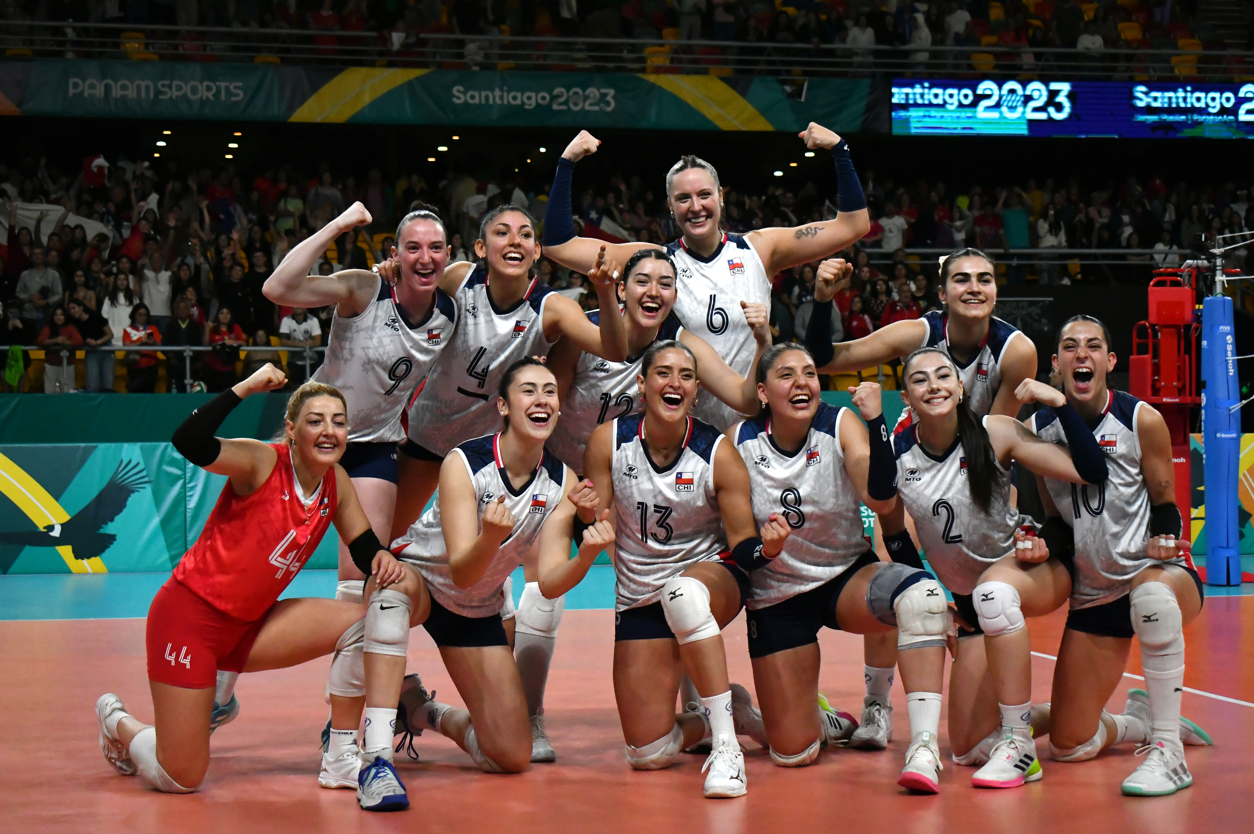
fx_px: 2402
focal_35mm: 69
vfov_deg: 19.7
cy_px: 417
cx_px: 627
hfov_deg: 29.3
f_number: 5.3
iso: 2500
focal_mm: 46
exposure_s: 1/1600
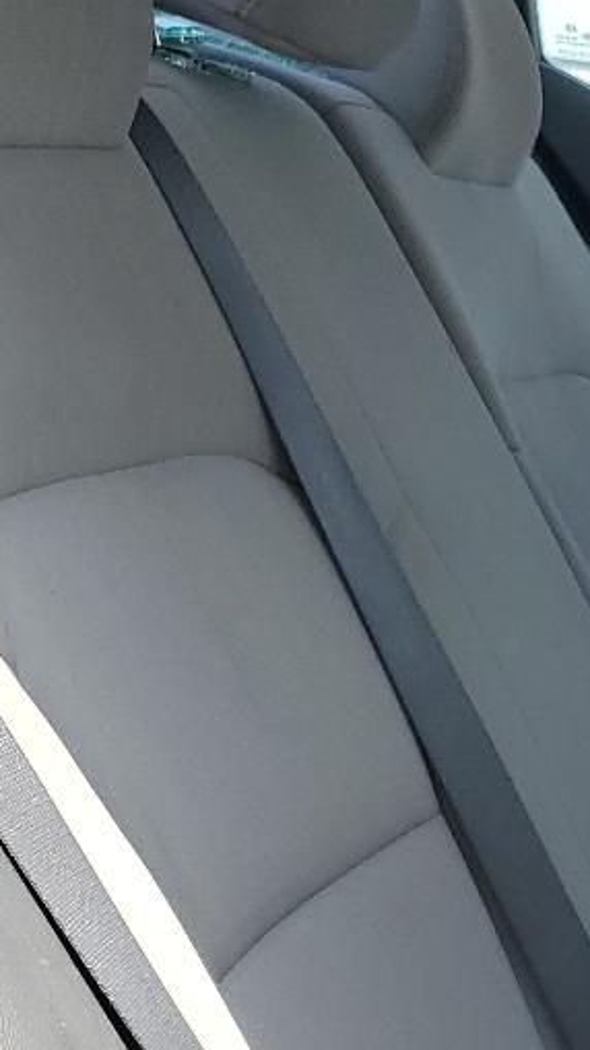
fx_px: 2477
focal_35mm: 89
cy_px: 1050
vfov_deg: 23.0
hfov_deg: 11.4
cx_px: 1403
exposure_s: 1/833
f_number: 1.5
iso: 50
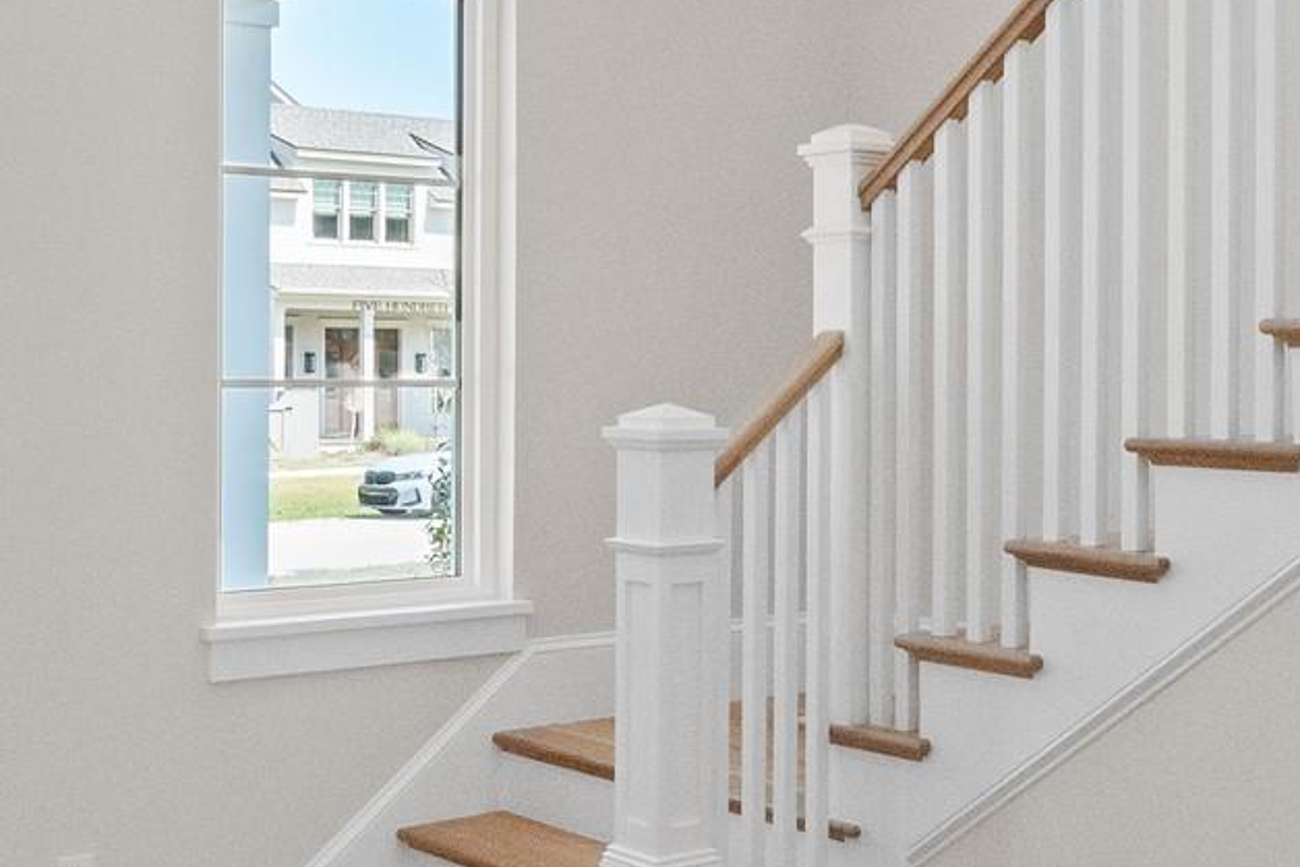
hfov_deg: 37.5
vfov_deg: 25.5
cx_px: 613
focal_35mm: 53
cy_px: 401
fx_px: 1914
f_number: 14
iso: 2500
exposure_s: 1/60
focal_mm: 10
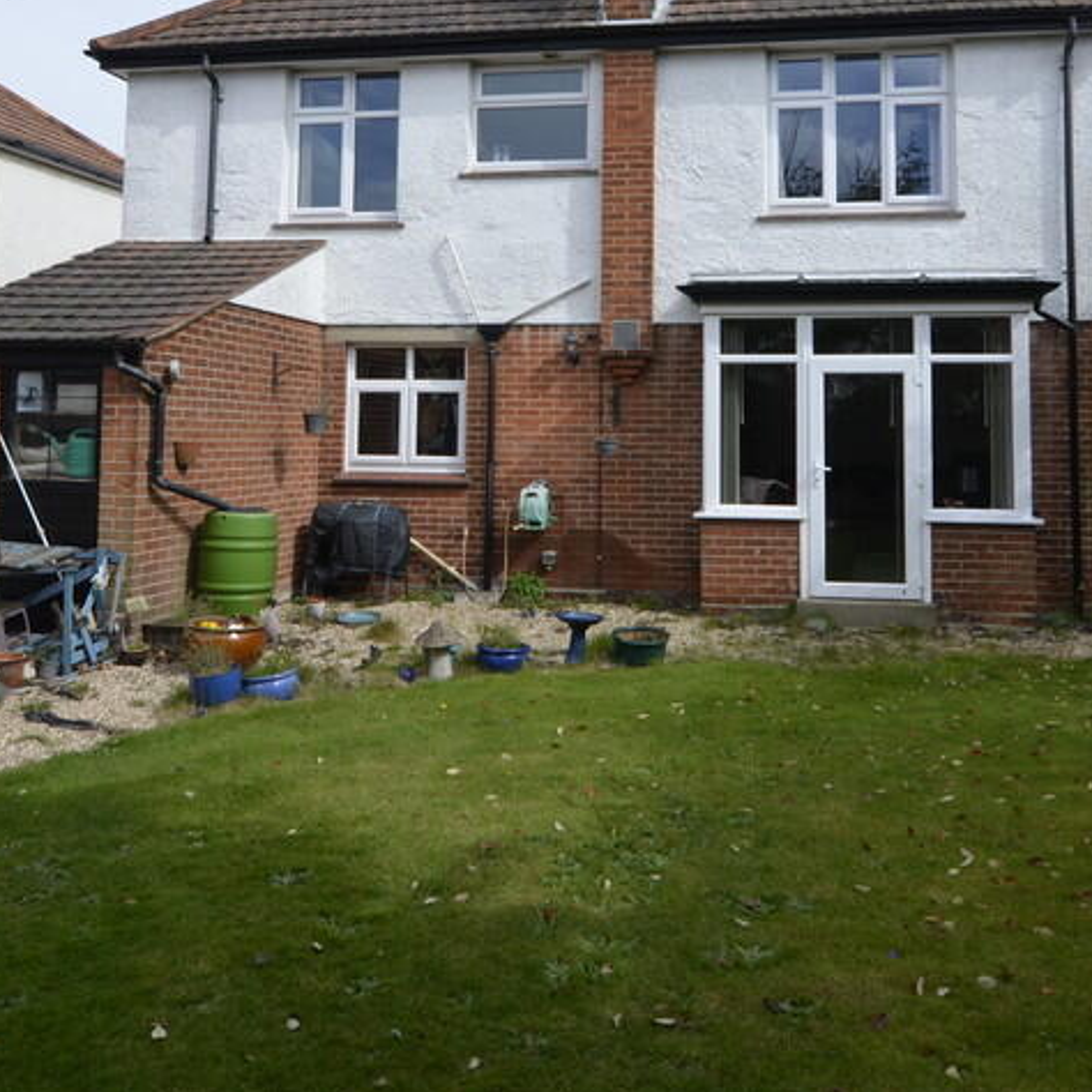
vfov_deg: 48.4
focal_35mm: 33
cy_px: 320
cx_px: 613
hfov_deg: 49.6
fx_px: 1178
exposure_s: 1/250
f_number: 8
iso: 140
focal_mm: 12
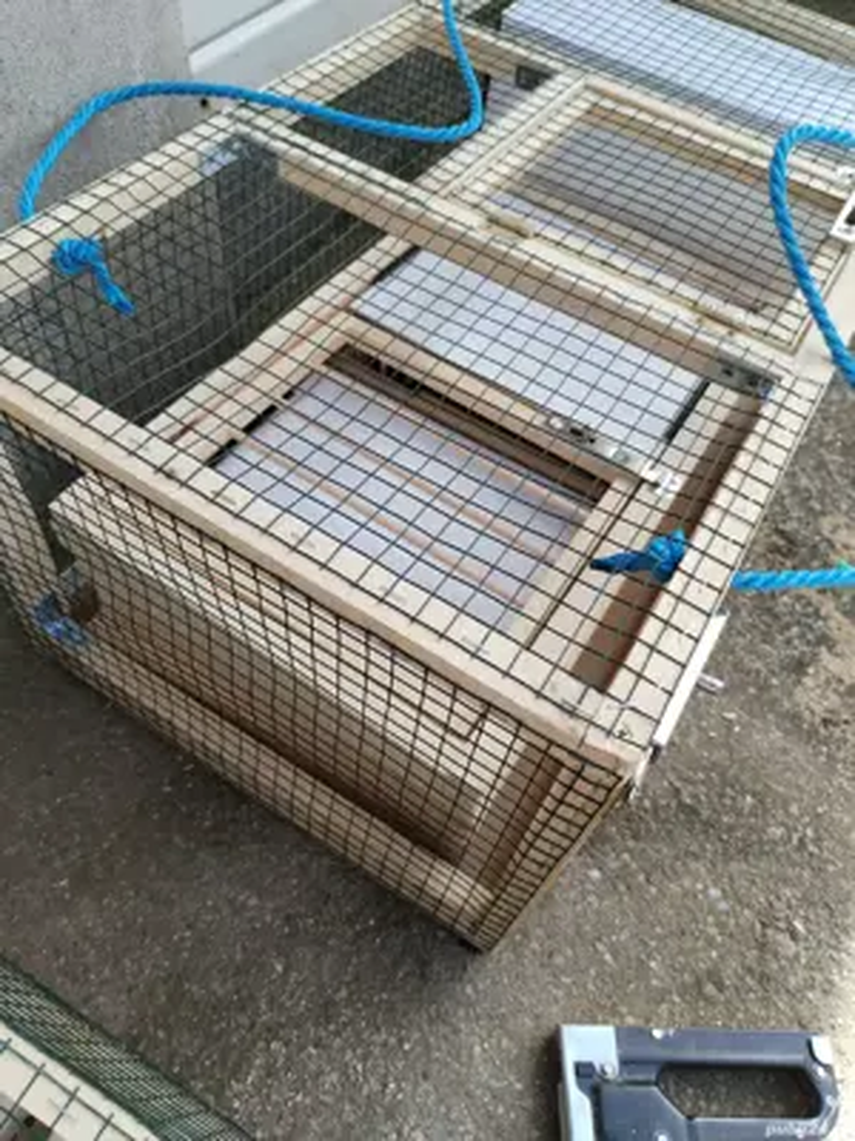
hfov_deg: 48.2
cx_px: 428
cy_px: 570
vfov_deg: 61.7
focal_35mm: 29
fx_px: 955
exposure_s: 1/231
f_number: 1.8
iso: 100
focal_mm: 4.75
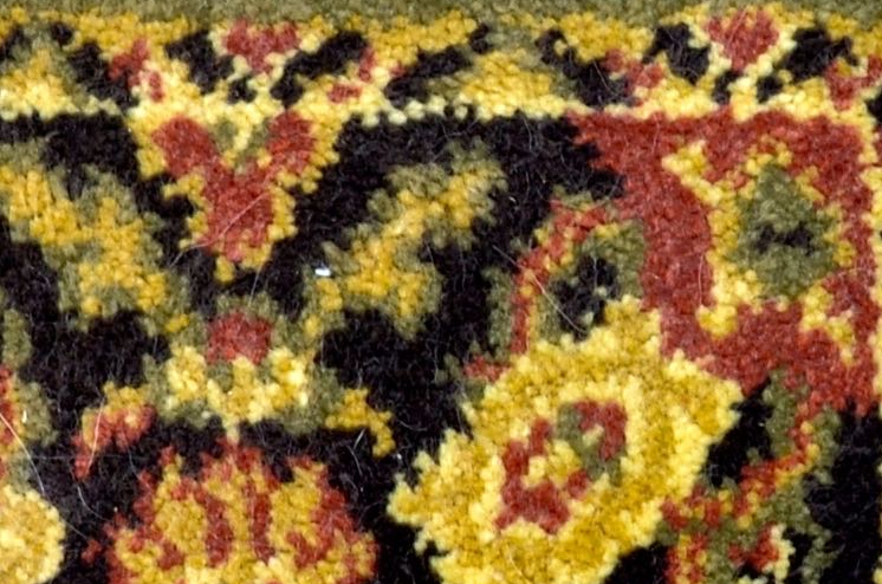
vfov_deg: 2.5
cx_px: -795
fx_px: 13331
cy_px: 294
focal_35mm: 545
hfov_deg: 3.8
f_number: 4
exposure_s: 1/250
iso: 160
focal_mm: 55
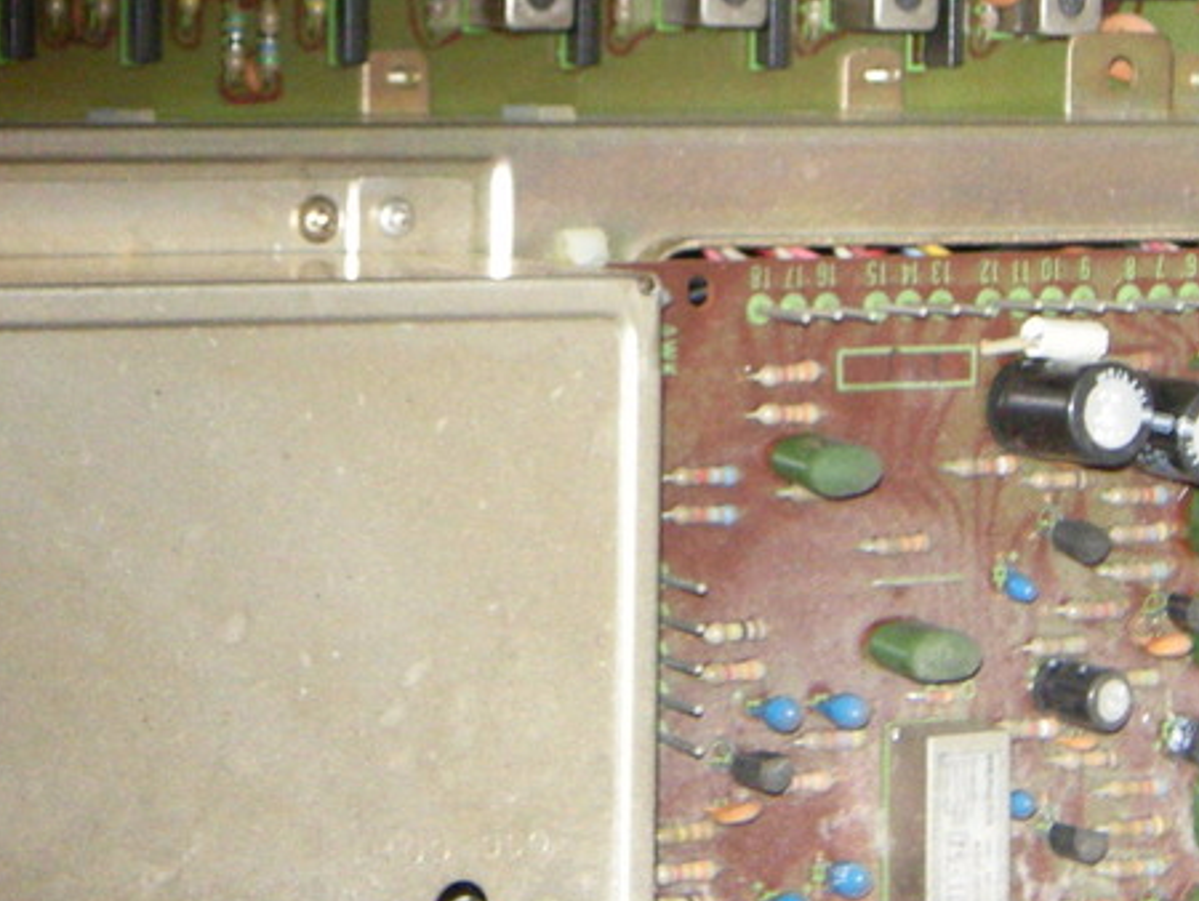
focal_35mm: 128
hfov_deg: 15.4
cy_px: 83
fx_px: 4436
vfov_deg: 11.5
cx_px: 384
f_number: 3.5
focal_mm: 7.5
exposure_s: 1/60
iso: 323
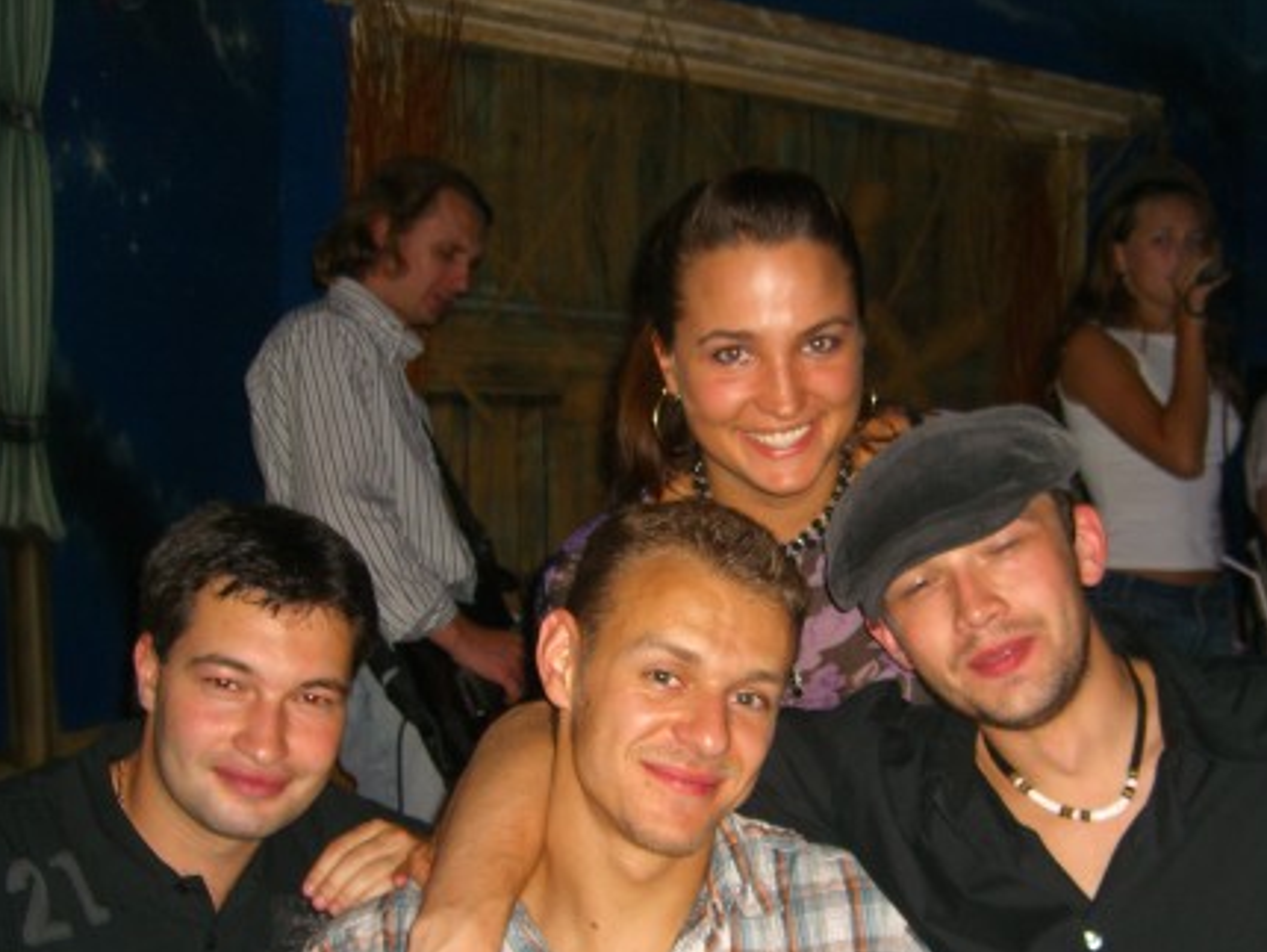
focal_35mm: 53
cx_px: 725
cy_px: 657
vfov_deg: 27.3
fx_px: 1941
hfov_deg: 36.1
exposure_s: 1/60
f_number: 2.8
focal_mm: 7.9
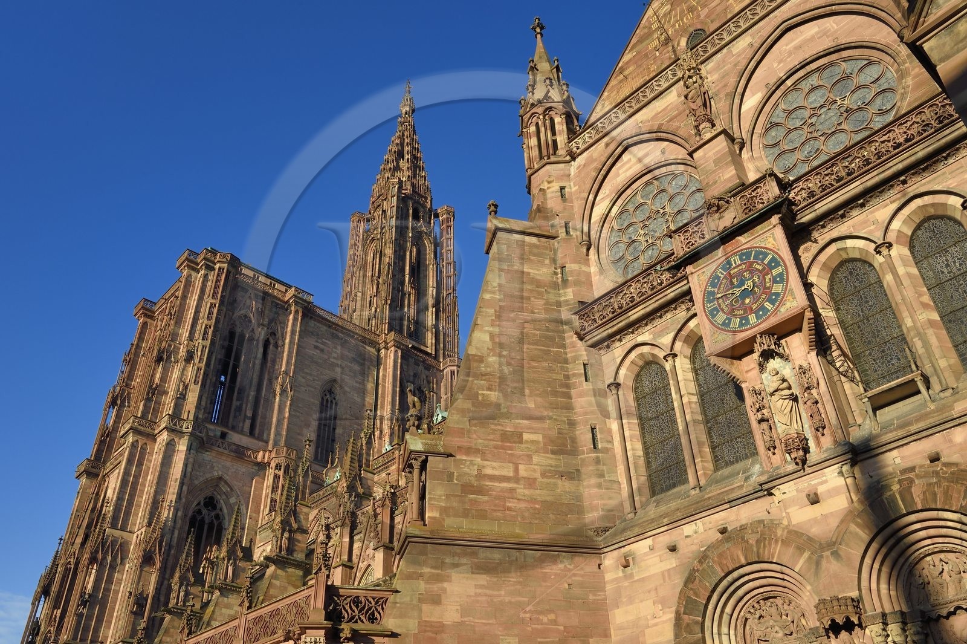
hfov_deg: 62.0
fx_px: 805
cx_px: 484
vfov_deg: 43.6
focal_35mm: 30
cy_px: 322
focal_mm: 30
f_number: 13
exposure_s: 1/200
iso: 200
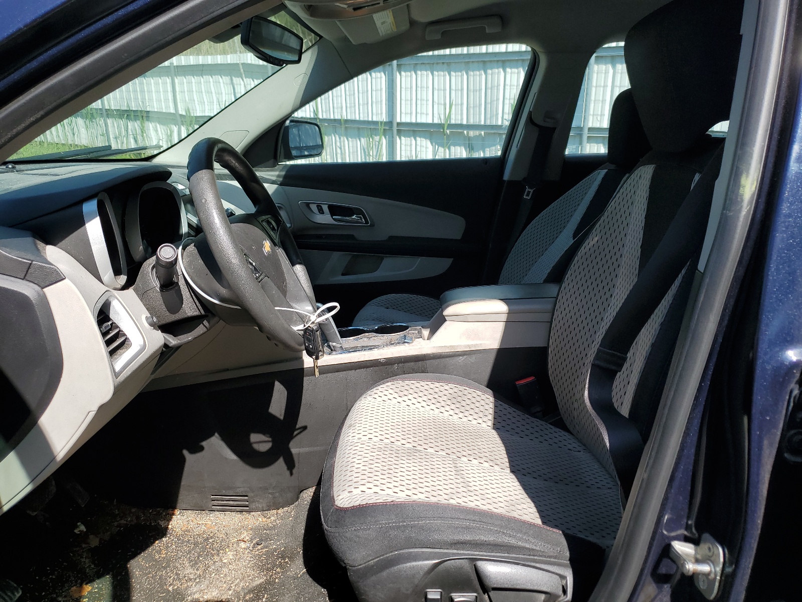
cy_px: 301
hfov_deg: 67.3
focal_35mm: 26
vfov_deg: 53.1
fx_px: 602
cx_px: 401
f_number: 1.5
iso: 50
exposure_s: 1/1667
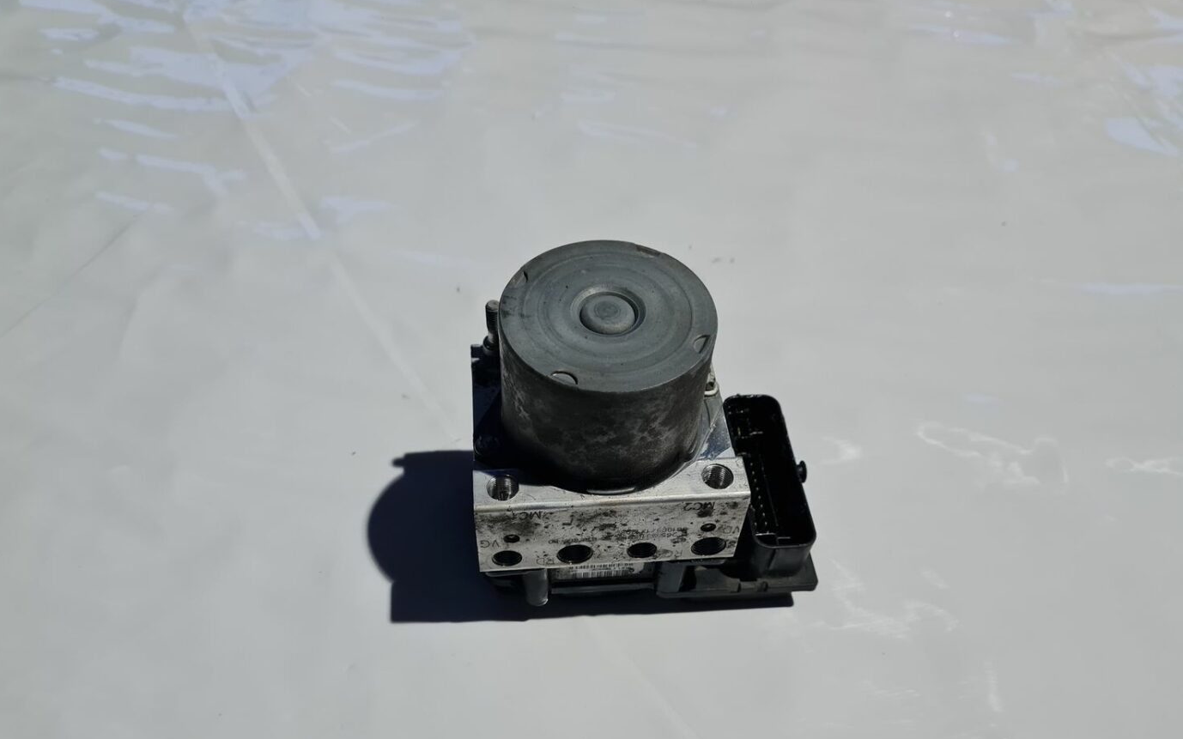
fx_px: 903
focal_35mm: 28
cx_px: 583
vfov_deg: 44.3
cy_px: 445
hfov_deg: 66.5
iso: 320
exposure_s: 1/50
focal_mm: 5.4
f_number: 1.8
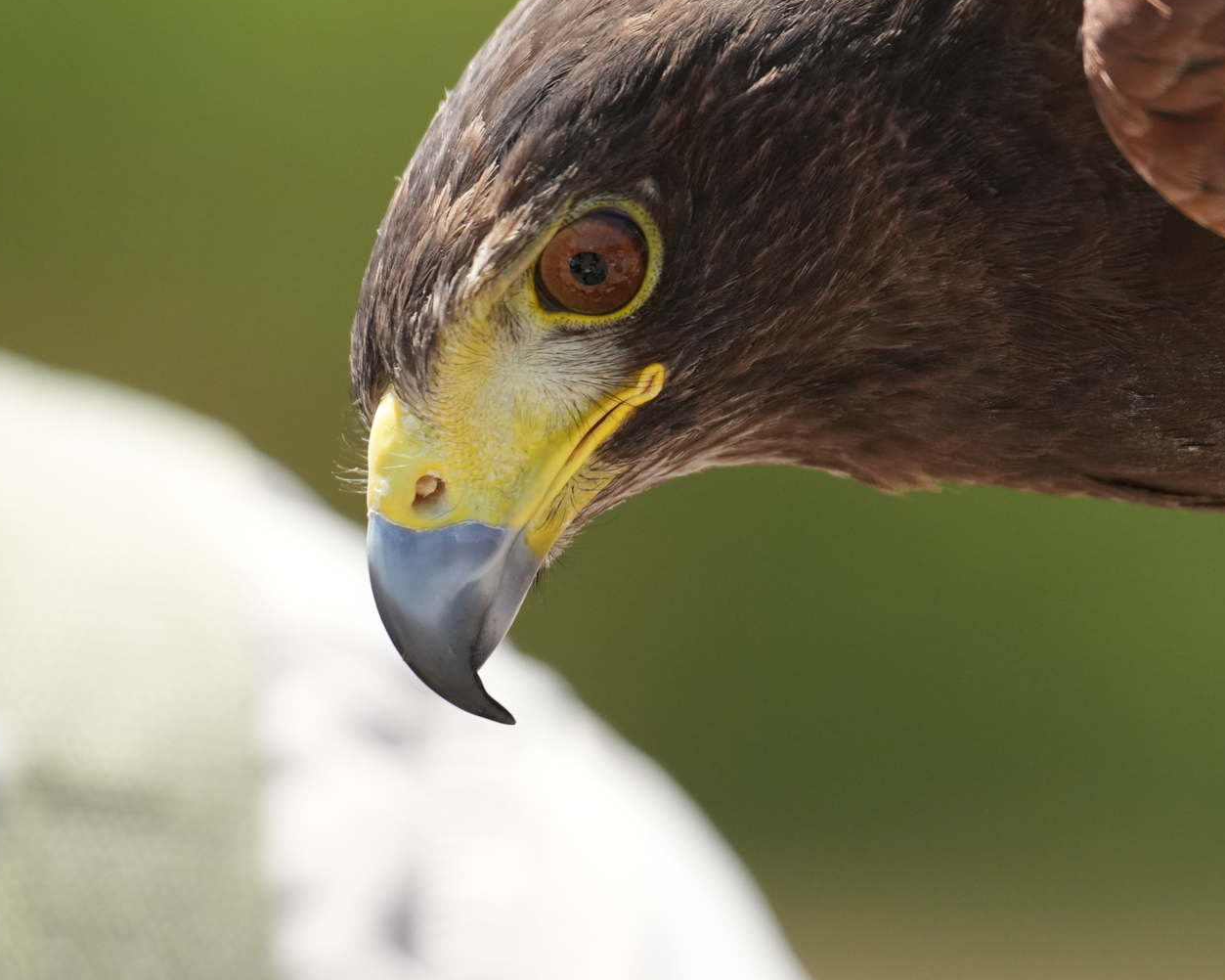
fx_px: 35198
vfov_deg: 1.6
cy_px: 472
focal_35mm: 971
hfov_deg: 2.0
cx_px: 965
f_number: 5.6
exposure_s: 1/2500
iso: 2500
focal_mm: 600
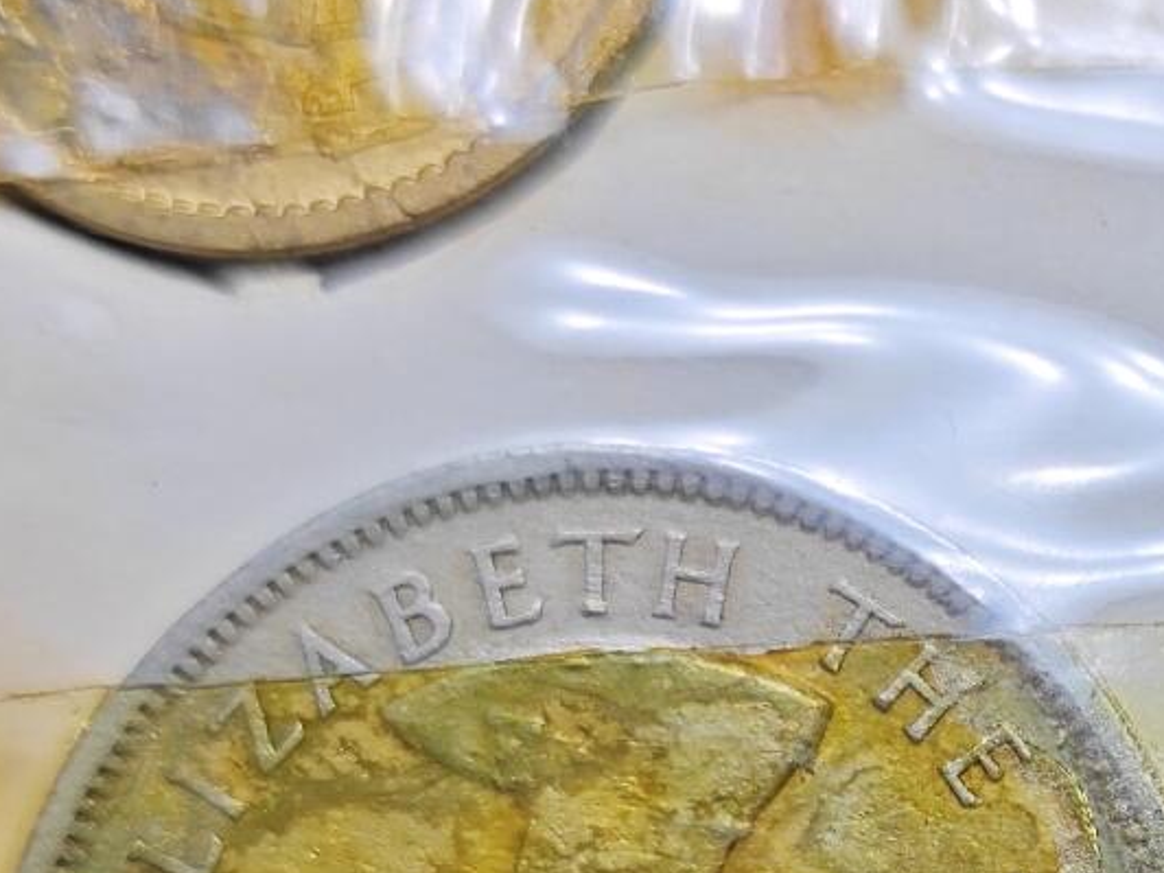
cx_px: 1413
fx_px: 4338
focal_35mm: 129
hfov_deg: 14.8
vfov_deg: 11.2
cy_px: 1103
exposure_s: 1/151
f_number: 1.6
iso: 50
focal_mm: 5.84
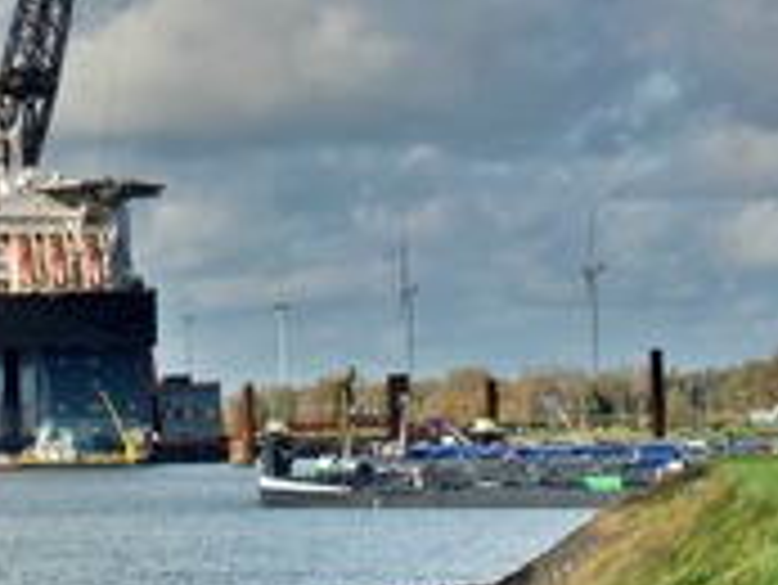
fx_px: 4431
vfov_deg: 7.5
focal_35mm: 197
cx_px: -22
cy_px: -70
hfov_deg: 10.0
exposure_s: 1/50
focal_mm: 28.07
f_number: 16
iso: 100
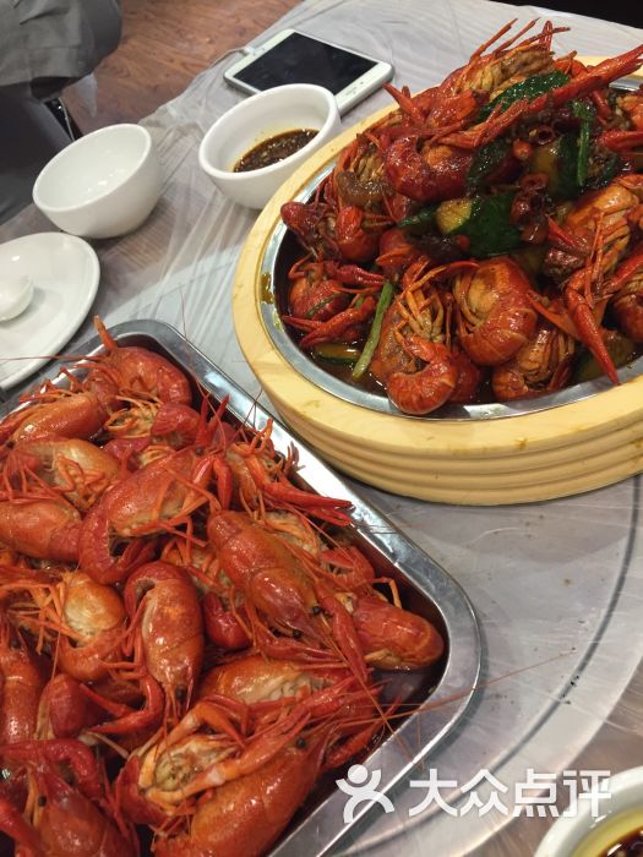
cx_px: 322
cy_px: 428
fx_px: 718
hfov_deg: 48.2
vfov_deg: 61.7
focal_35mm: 29
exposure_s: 1/33
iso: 160
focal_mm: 4.15
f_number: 2.2
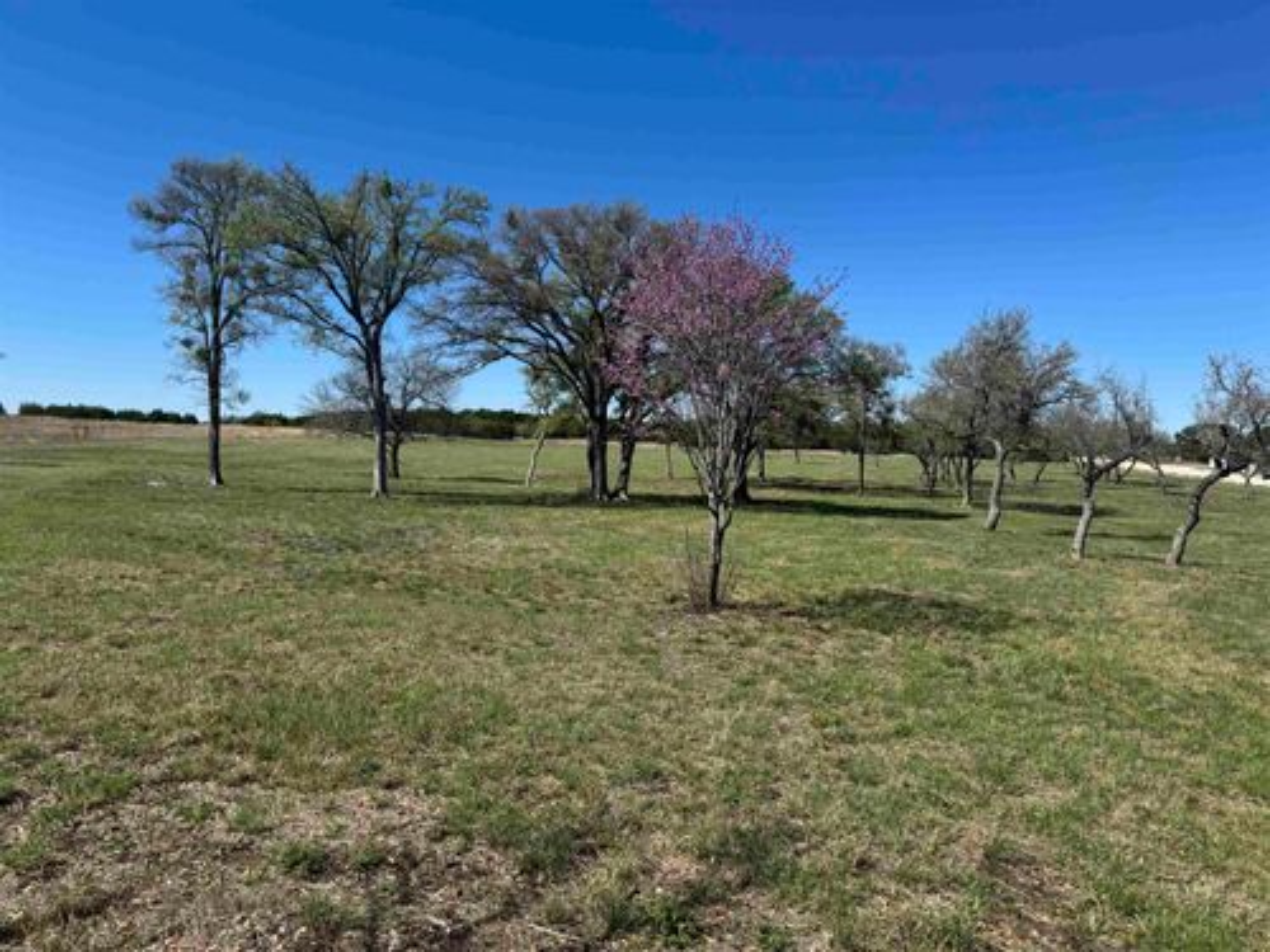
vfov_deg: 56.8
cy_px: 476
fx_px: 881
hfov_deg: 71.6
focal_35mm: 24
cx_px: 635
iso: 80
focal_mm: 6.76
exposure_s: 1/4608
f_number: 1.78
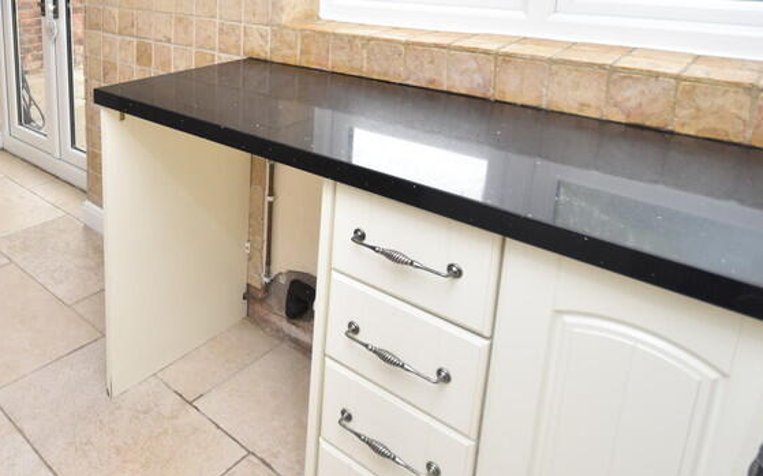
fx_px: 582
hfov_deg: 60.5
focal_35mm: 28
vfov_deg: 41.5
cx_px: 141
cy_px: 62
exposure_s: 1/200
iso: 450
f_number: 5
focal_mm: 10
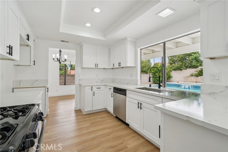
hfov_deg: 100.4
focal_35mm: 15
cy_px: 76
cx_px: 114
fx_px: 95
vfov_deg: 77.3
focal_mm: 15
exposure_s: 1/30
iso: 100
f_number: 8
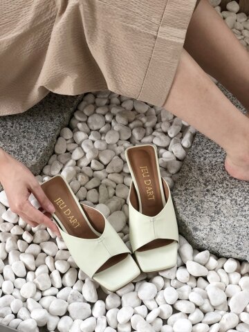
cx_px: 124
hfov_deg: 25.7
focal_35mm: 57
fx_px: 547
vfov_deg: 33.8
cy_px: 166
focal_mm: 6.6
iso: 32
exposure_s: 1/30
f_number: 2.8
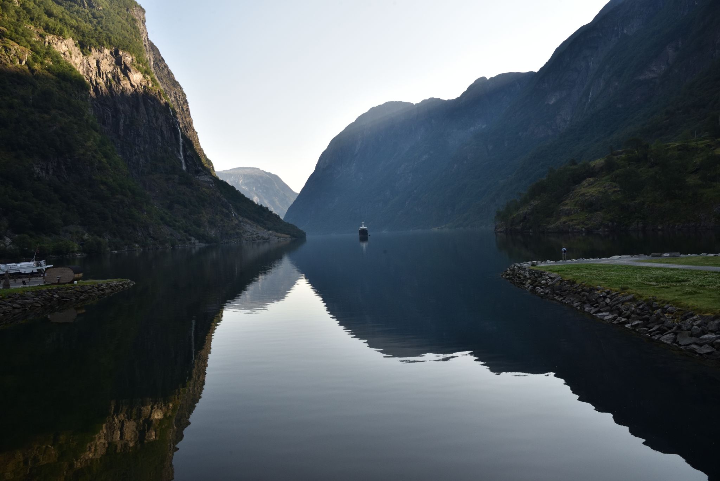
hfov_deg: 73.7
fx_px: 480
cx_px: 360
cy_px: 240
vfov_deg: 53.2
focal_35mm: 24
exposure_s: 1/500
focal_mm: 24
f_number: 11
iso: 1250
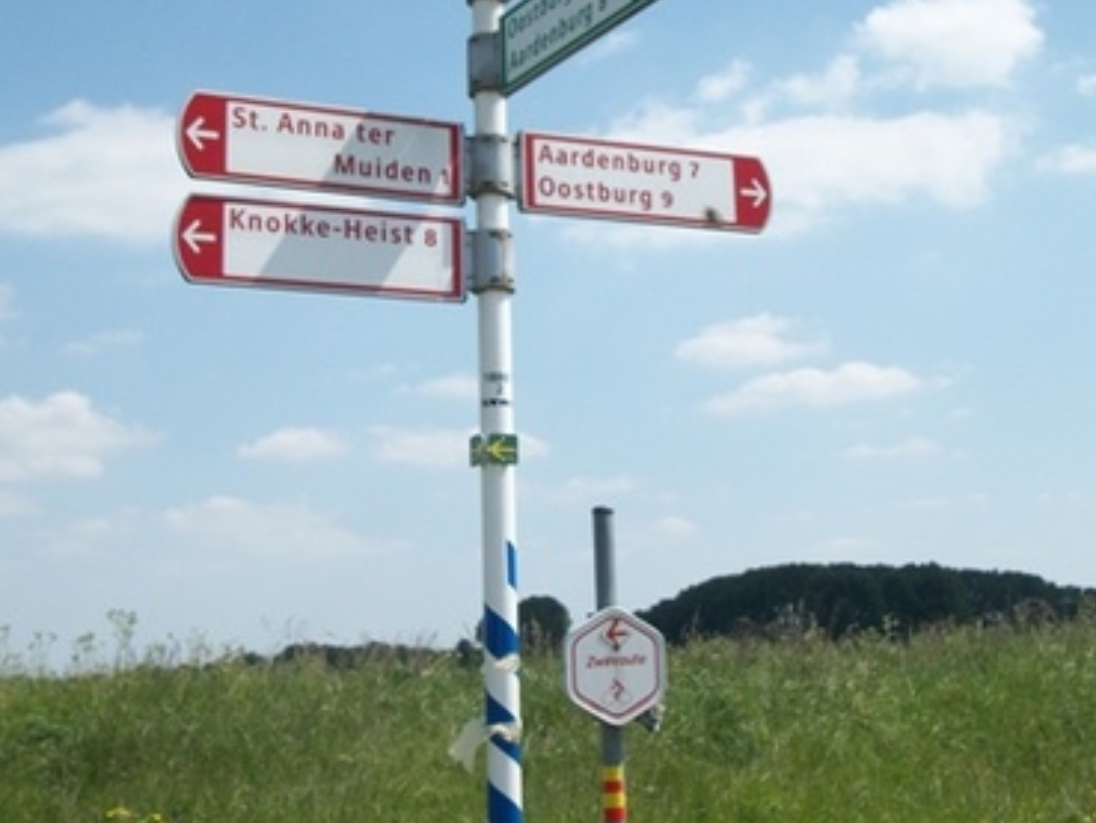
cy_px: 360
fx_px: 1647
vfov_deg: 28.0
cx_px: 469
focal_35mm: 52
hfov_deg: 36.7
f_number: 8.8
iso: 80
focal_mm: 5.7
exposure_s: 1/200
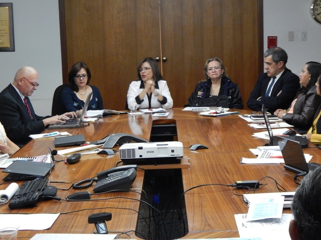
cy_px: 120
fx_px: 640
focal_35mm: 69
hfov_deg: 28.2
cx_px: 160
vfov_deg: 21.3
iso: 800
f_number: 4.1
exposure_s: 1/13
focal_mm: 12.3
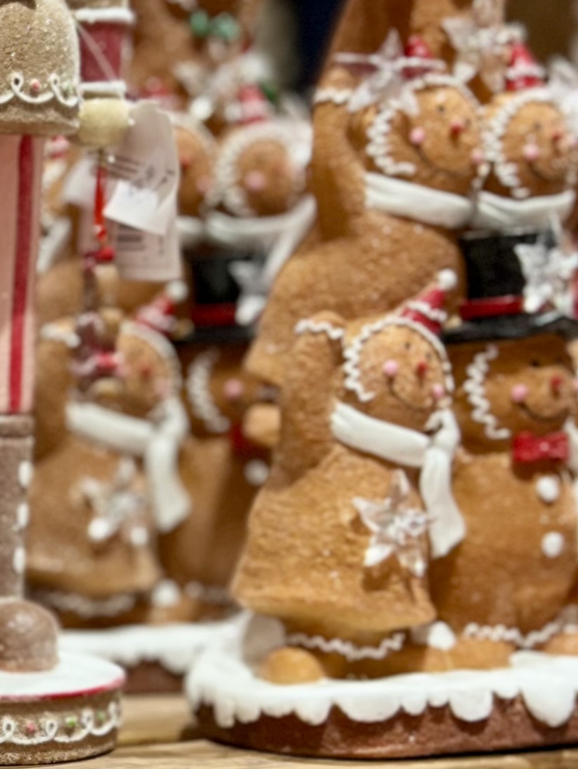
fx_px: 2114
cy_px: 540
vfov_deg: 20.5
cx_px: -316
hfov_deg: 14.4
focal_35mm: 95
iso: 125
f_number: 1.5
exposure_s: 1/100
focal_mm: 5.7
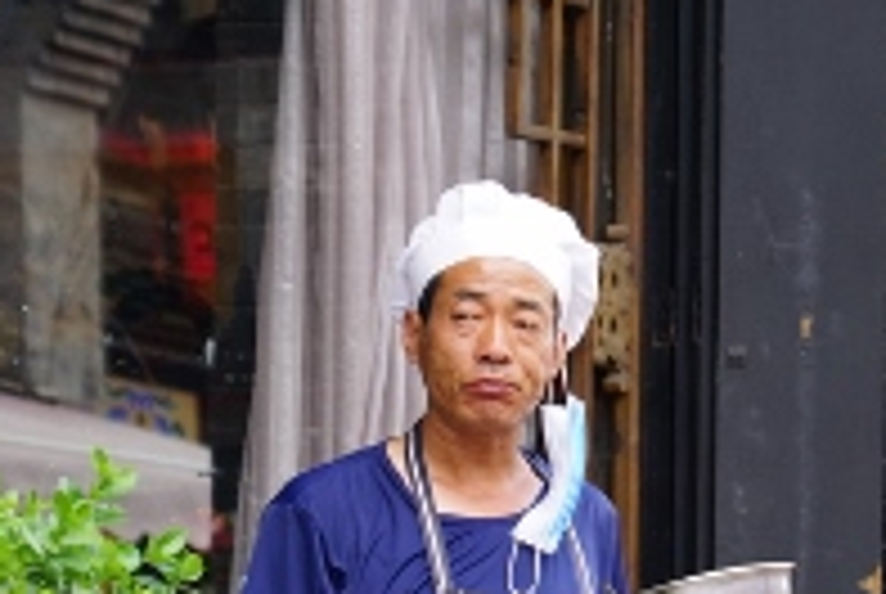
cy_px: 488
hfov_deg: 5.6
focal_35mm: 365
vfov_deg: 3.8
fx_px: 8996
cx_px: 693
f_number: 5.6
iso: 400
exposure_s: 1/200
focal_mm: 120
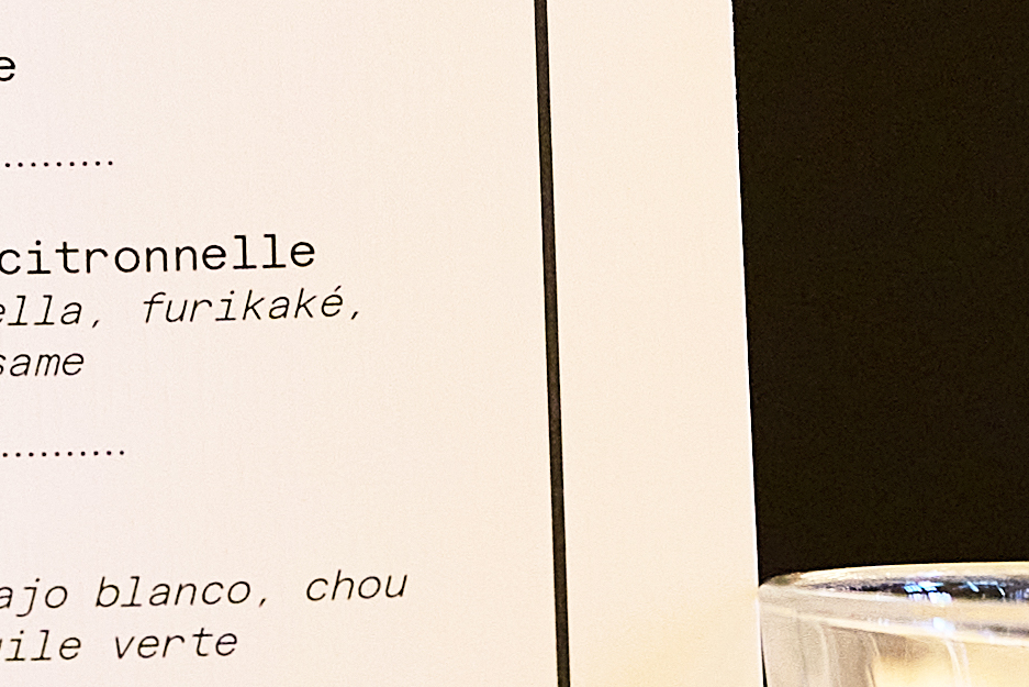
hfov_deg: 5.0
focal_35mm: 409
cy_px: -407
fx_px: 11680
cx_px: 285
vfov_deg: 3.4
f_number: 2.8
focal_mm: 55.9
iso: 1600
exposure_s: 1/80
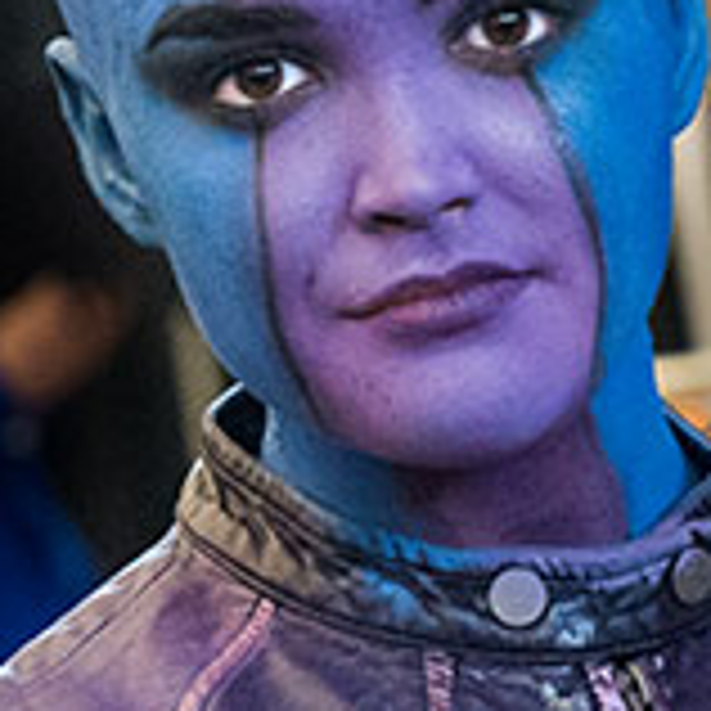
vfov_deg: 8.0
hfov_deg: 8.0
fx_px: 5066
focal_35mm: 218
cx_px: 472
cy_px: 385
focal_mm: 70
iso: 6400
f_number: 5.6
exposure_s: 1/350
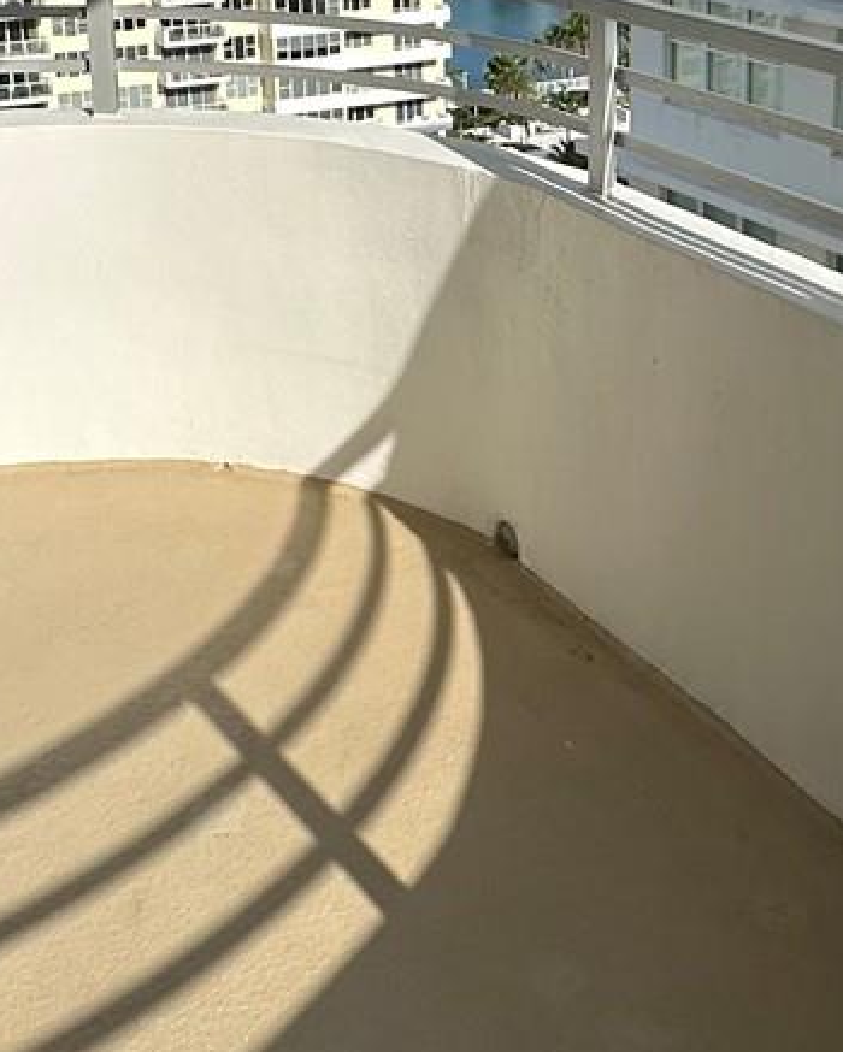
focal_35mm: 50
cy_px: 164
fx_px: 1558
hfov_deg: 29.9
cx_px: 595
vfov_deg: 35.7
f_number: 2.2
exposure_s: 1/3861
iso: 50
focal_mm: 2.22
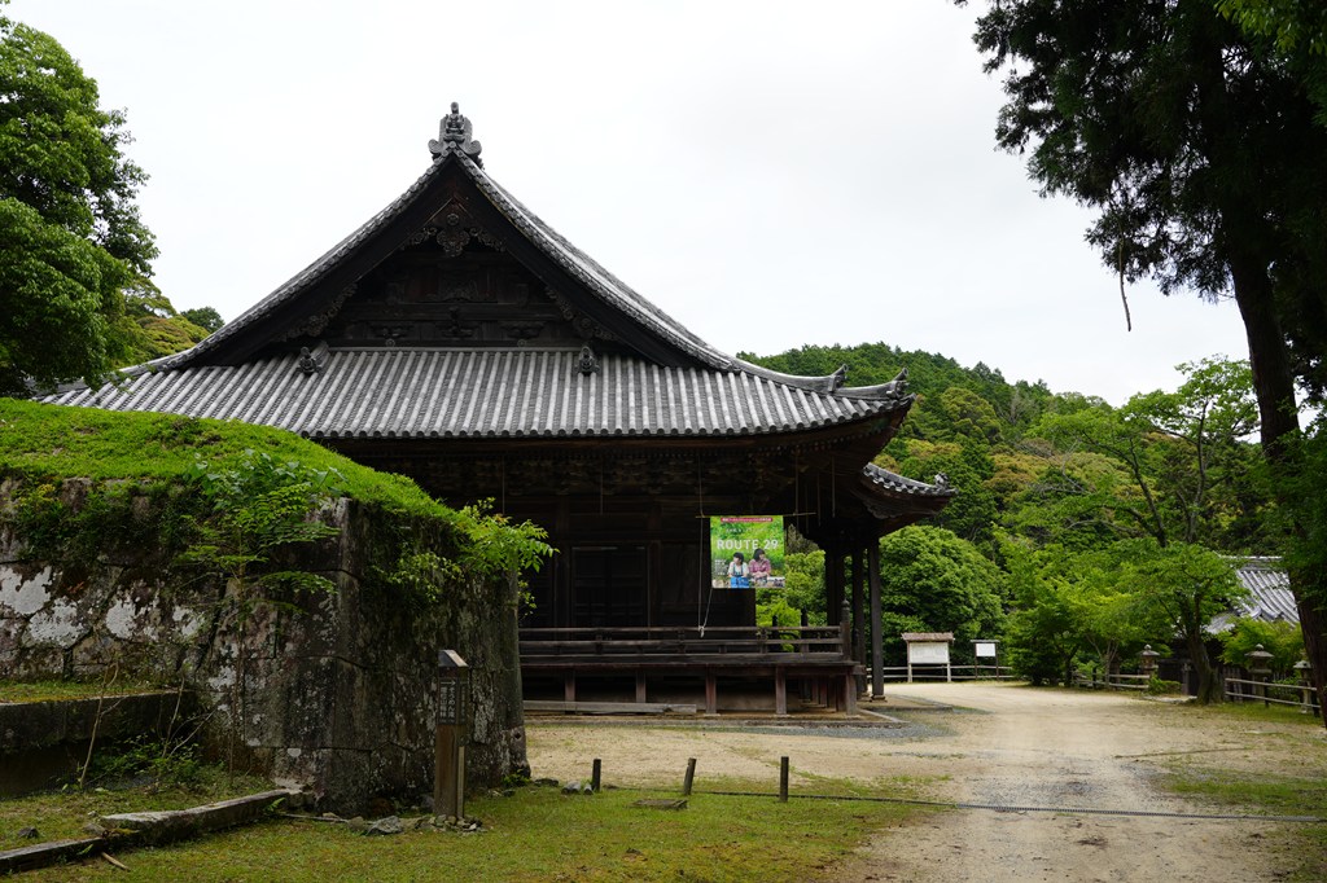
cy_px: 442
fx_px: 1179
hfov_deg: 58.7
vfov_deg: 41.1
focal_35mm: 32
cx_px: 664
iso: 100
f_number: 9
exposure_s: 1/125
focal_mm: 32
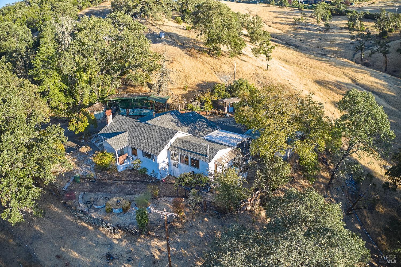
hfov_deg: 65.5
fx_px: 312
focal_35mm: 28
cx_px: 200
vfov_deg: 46.4
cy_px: 134
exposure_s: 1/120
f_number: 2.8
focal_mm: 10.26
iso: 400
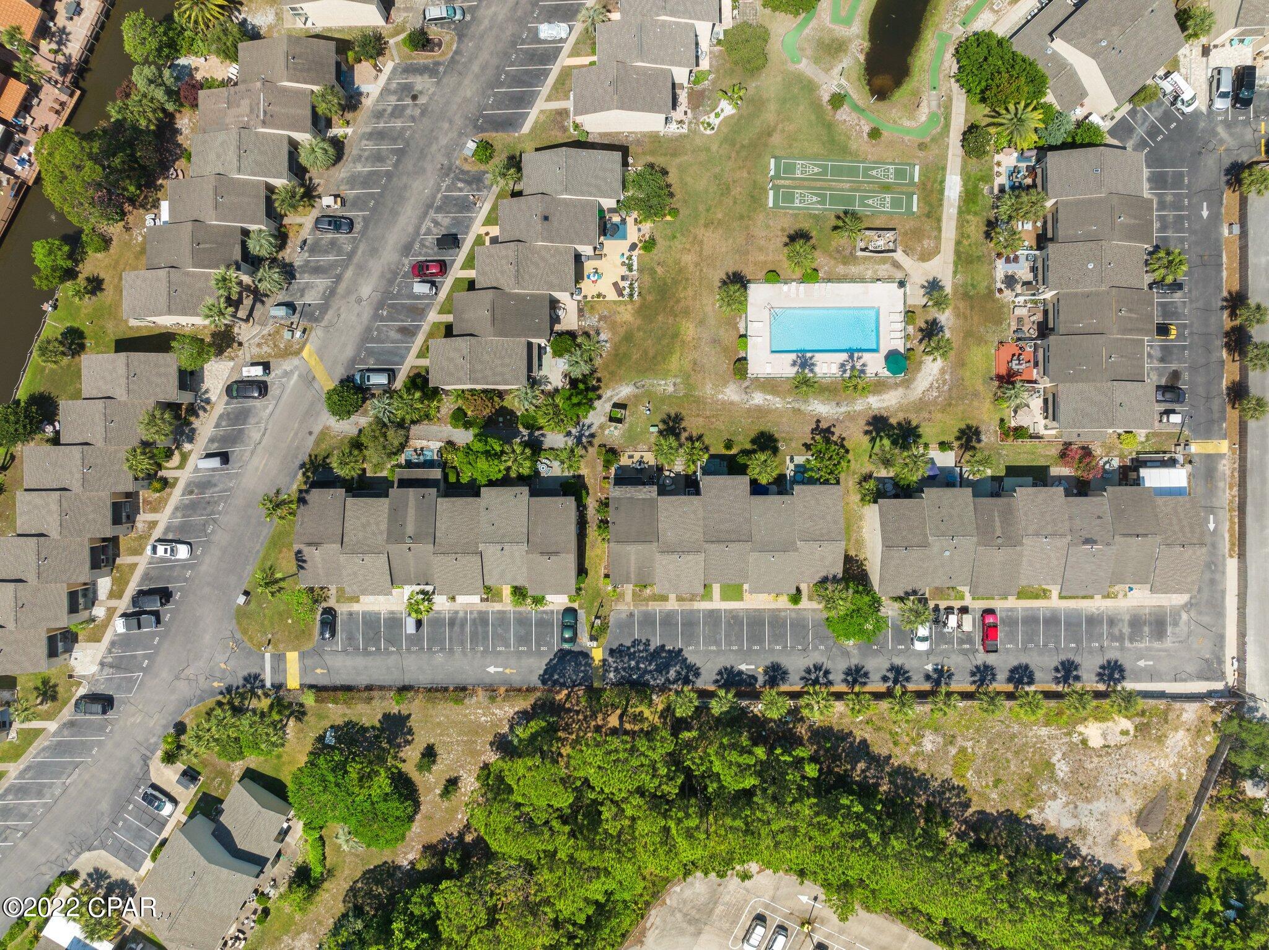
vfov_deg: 56.8
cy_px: 475
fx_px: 879
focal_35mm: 24
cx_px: 634
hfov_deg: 71.6
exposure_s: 1/640
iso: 100
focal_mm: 12.29
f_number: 5
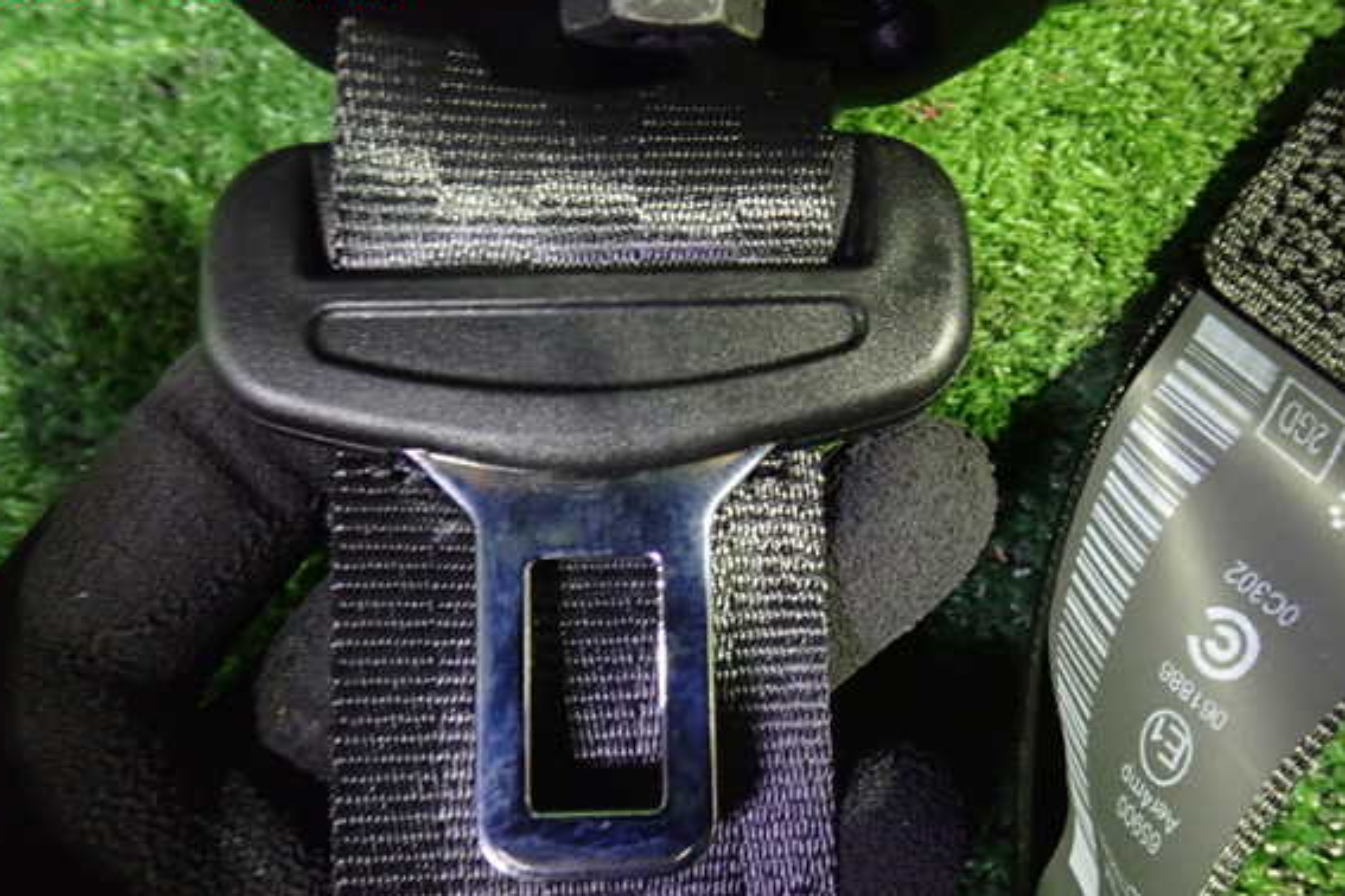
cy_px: 486
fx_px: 1233
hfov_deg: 57.2
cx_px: 678
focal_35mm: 33
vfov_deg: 39.9
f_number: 2.3
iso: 800
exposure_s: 1/20
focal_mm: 5.4
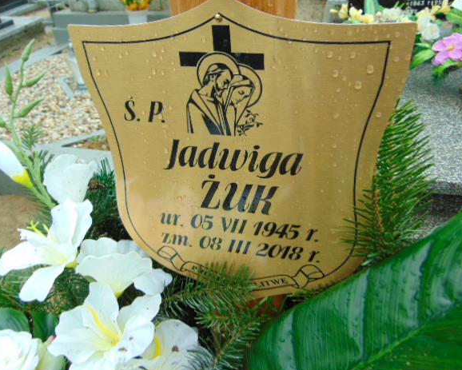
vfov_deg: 53.2
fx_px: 369
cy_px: 189
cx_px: 226
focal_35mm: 27
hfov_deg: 64.0
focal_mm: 4.5
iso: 80
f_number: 3
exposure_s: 1/50
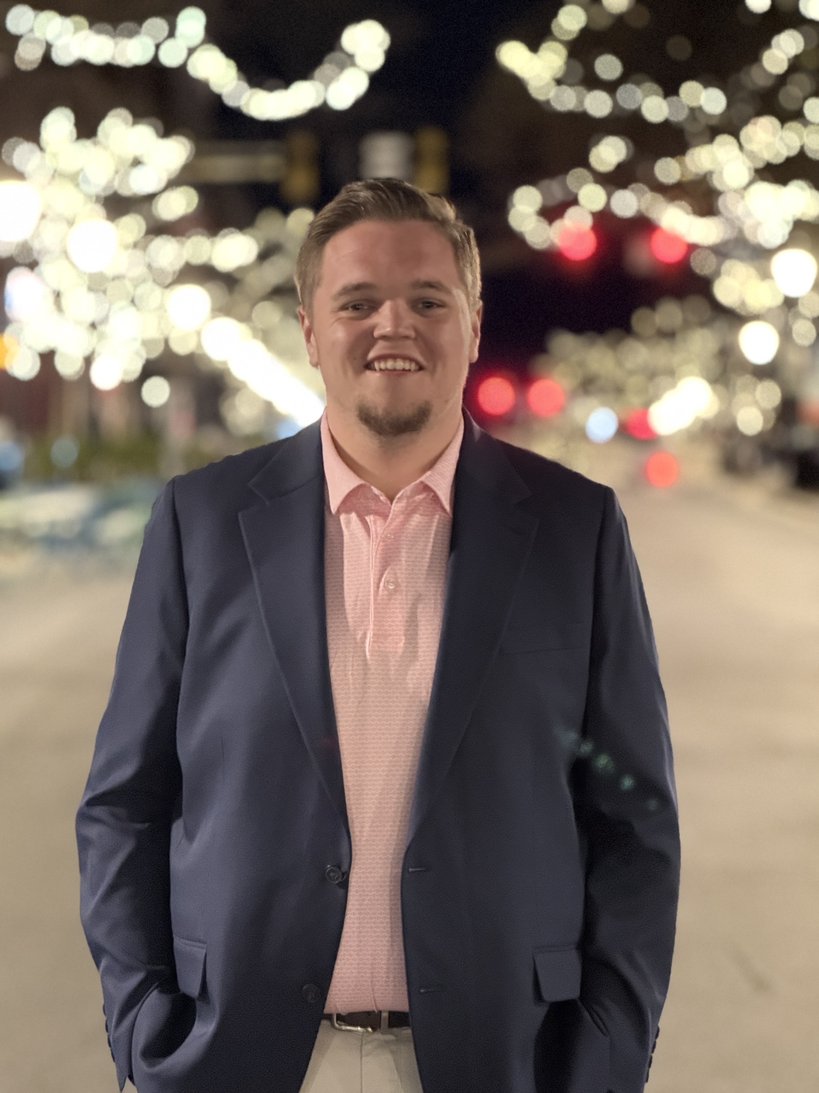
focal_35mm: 120
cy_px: 546
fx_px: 3786
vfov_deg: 16.4
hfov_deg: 12.3
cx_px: 410
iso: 2000
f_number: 2.8
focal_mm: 15.66
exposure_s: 1/30
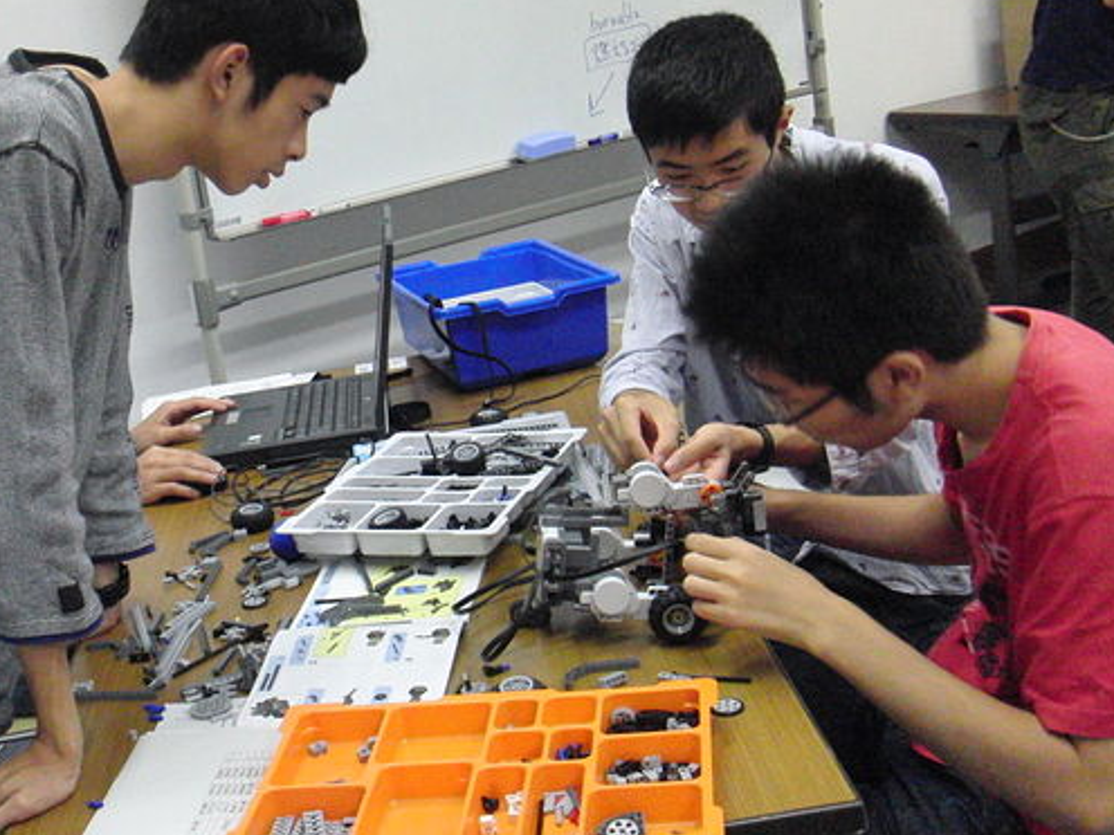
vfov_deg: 29.6
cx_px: 407
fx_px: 1577
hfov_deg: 38.6
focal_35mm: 49
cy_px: 350
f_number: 3.9
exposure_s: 1/50
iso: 800
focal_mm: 6.66
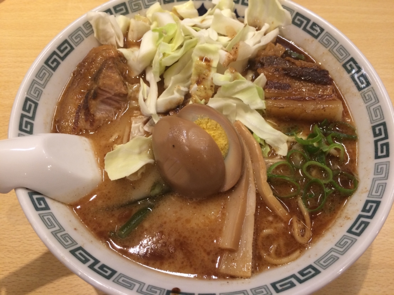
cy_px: 148
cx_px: 197
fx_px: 330
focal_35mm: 29
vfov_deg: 48.2
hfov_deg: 61.7
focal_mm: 4.15
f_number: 2.2
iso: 125
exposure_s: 1/30
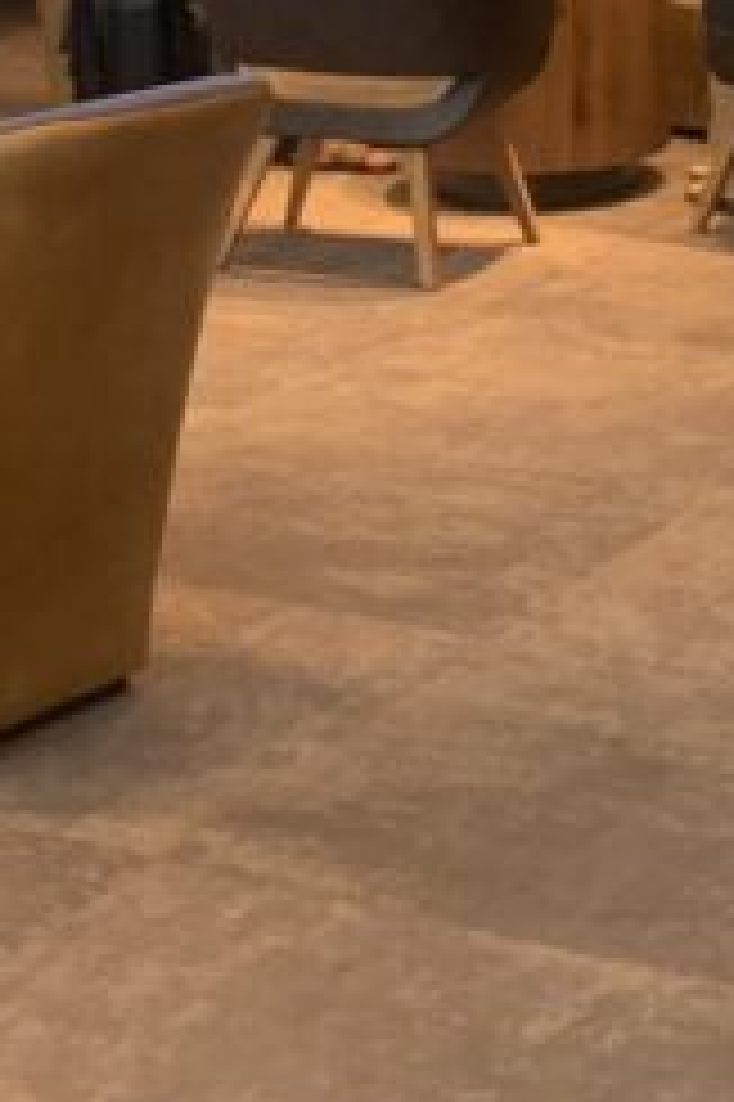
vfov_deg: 17.4
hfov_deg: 12.1
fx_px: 3461
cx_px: 252
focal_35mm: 113
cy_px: -144
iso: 125
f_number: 1.8
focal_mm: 4.25
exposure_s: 1/60
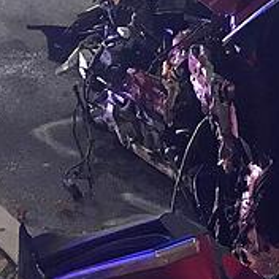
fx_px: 1067
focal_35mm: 117
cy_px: 213
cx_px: 197
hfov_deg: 14.9
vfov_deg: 14.8
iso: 160
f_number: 1.8
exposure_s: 1/4
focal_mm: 3.99
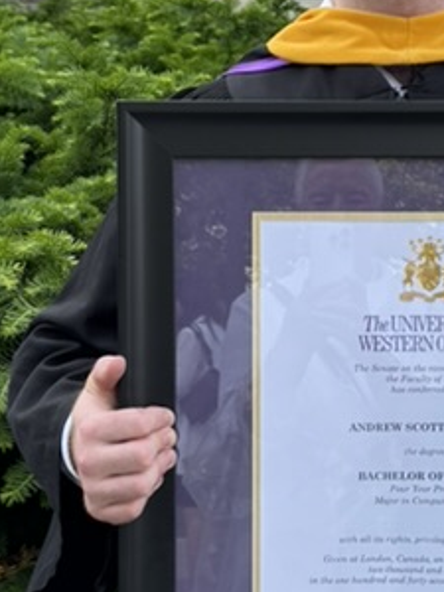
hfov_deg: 17.9
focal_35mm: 82
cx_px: 339
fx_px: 1402
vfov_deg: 23.8
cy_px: 286
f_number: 1.78
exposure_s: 1/593
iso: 80
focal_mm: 6.76
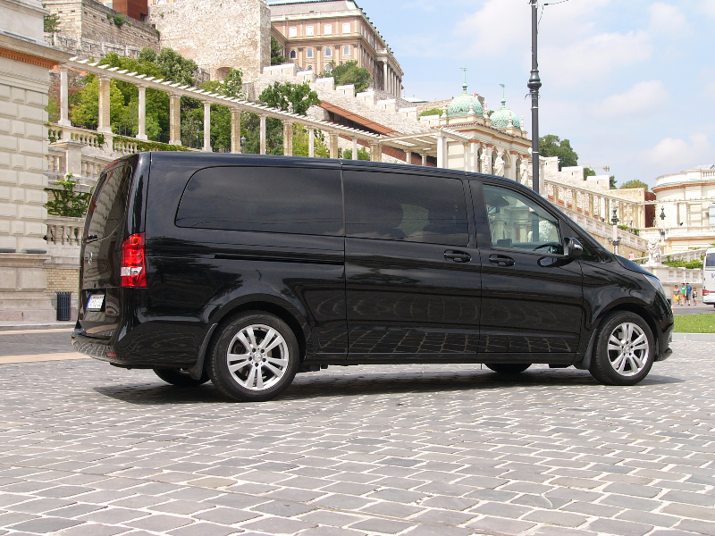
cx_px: 358
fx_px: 971
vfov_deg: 30.9
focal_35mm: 47
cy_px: 268
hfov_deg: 40.4
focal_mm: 7.8
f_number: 4
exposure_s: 1/400
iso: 50
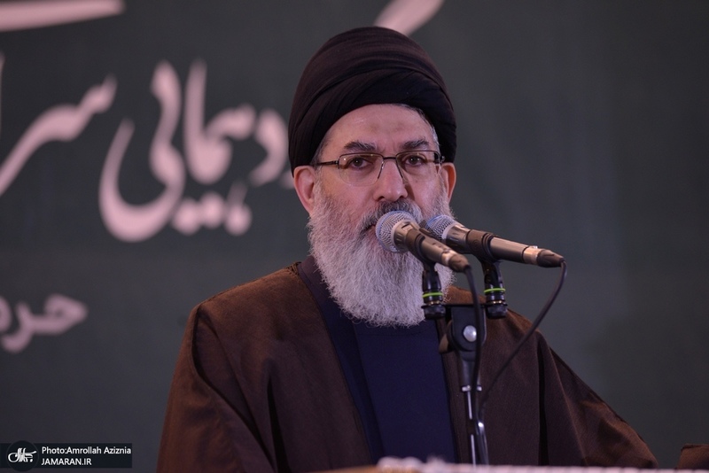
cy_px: 236
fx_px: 3940
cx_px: 354
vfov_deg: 6.9
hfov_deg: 10.3
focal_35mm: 200
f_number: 4.5
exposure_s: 1/100
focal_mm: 200
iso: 800
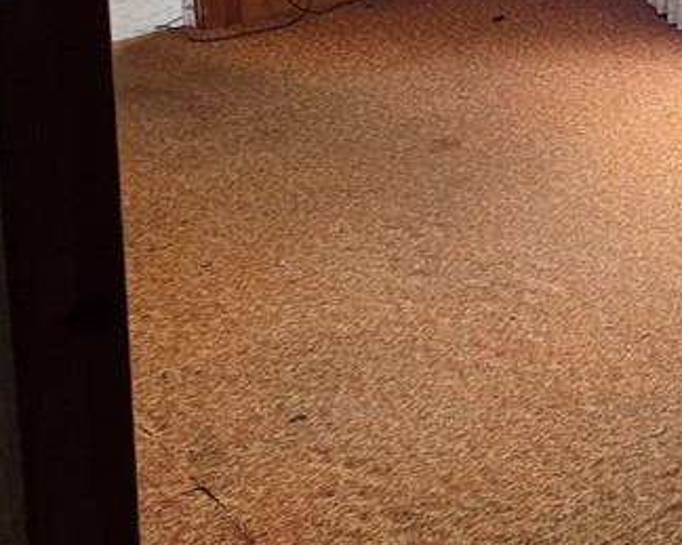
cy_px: -145
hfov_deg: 23.6
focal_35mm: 71
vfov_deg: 19.9
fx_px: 1433
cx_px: 888
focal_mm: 6.25
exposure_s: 1/120
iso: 640
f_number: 1.7
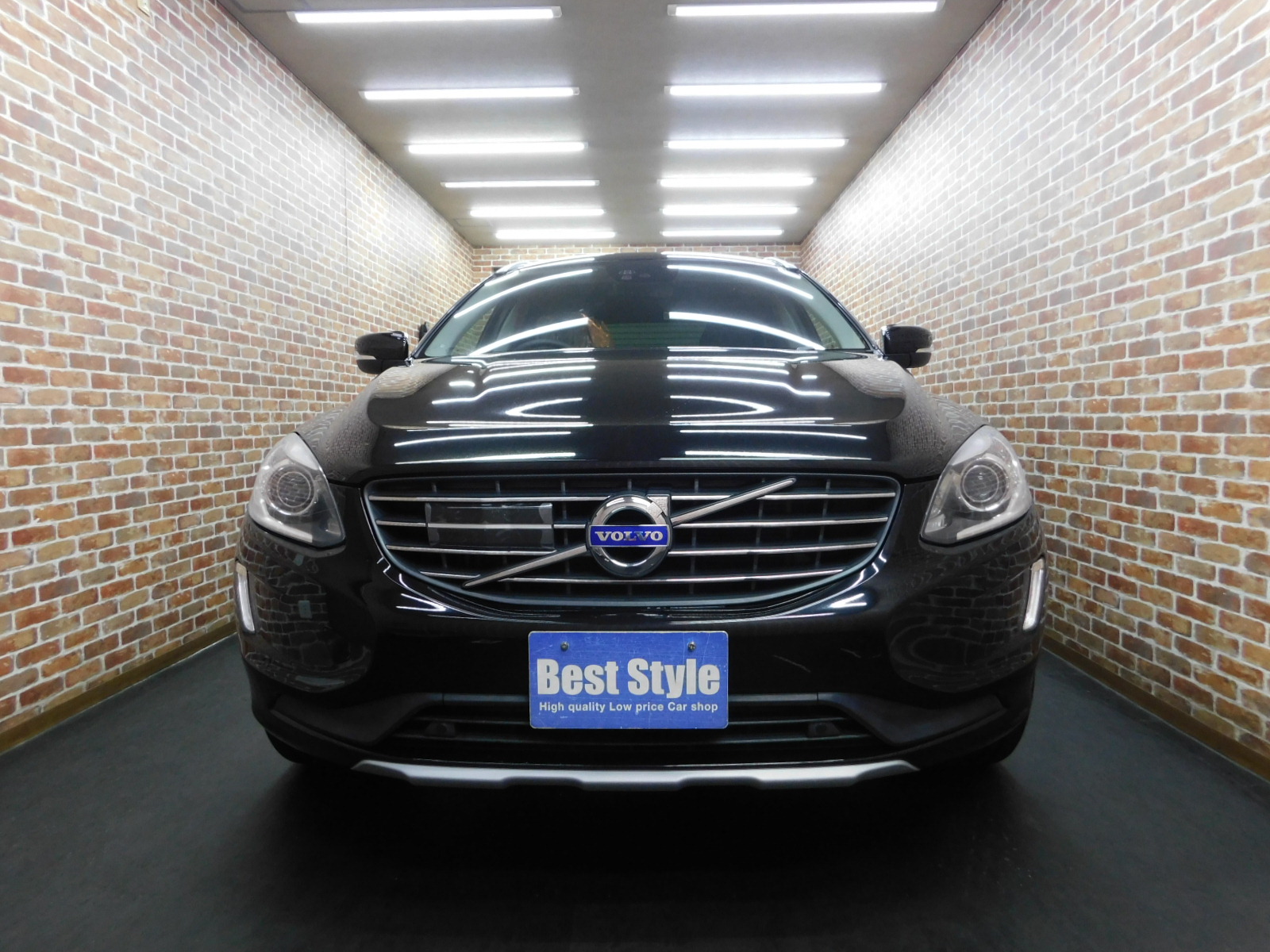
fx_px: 844
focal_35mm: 23
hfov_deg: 73.9
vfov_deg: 58.9
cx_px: 635
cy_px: 476
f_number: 3
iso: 250
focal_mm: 4
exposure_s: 1/30
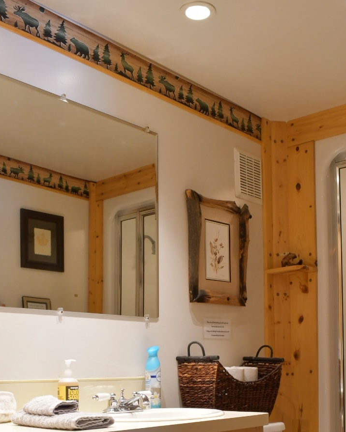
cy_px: 330
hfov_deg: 32.6
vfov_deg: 39.1
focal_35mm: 46
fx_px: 589
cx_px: 219
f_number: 13
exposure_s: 1/6
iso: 640
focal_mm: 18
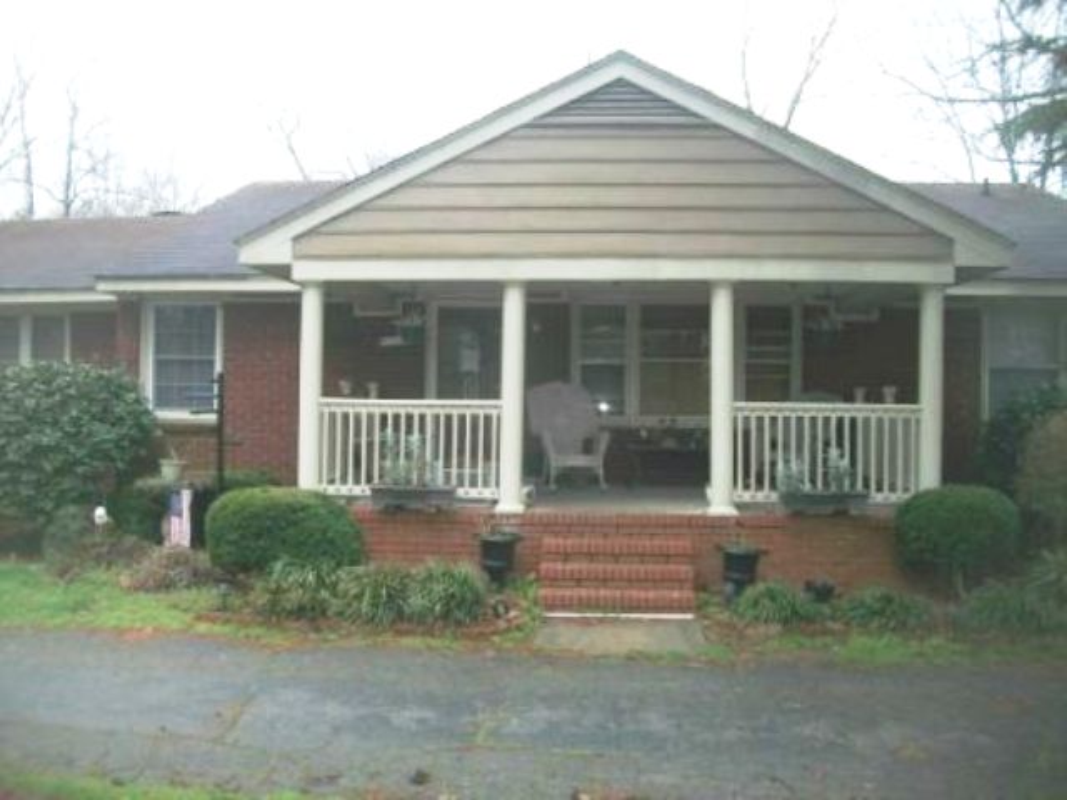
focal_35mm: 32
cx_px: 534
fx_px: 986
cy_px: 400
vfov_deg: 44.2
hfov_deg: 56.8
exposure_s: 1/320
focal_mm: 5.7
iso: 80
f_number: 2.9
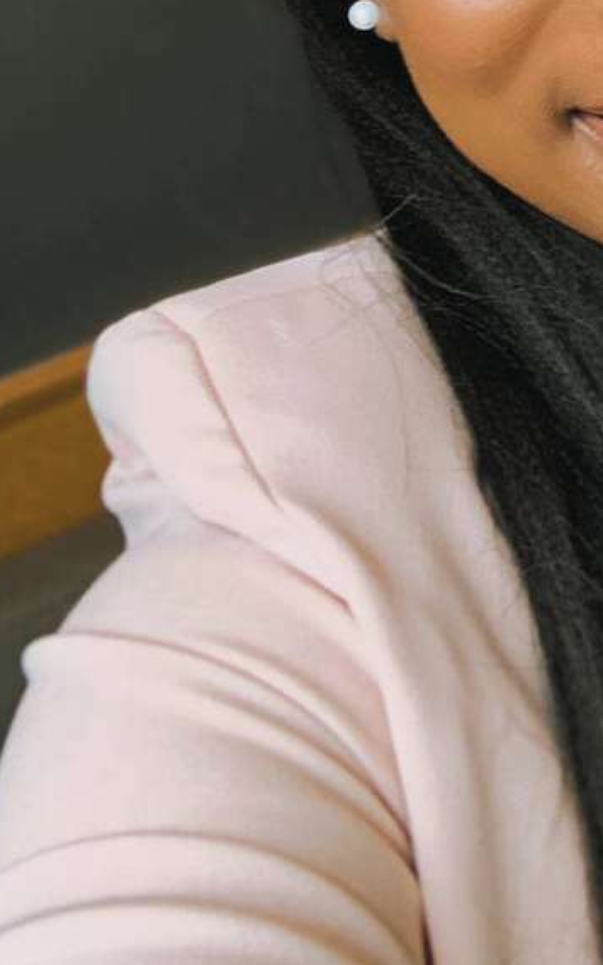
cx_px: 739
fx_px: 2261
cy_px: -143
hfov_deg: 14.7
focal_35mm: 86
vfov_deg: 22.5
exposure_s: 1/62
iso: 64
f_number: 2.2
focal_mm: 2.9
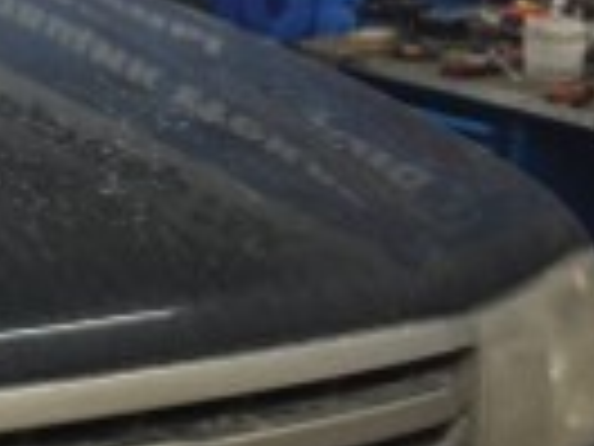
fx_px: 1510
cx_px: -274
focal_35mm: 88
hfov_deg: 19.6
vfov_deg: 16.7
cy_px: 144
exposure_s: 1/33
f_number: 2.2
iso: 200
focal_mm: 4.15
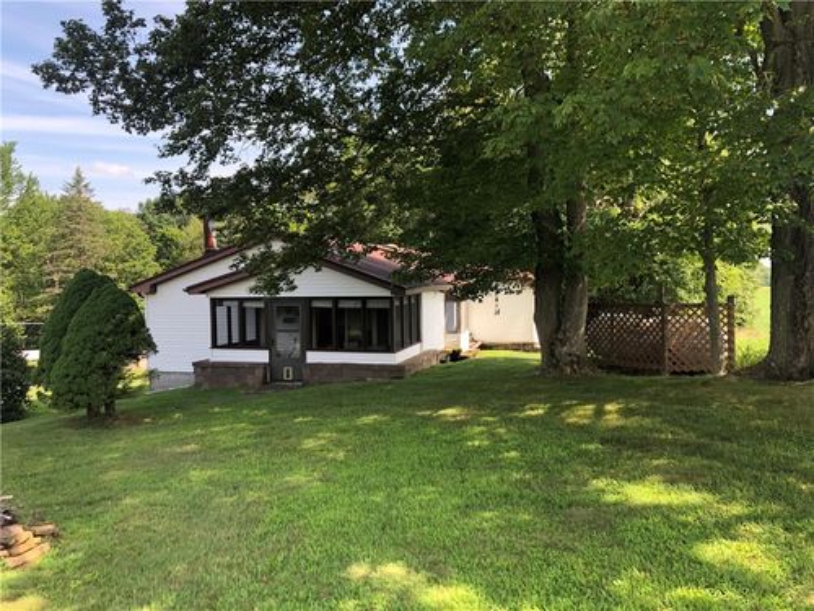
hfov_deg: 63.4
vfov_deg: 49.7
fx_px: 658
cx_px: 407
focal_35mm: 28
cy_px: 306
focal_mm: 3.99
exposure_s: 1/245
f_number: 1.8
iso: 20
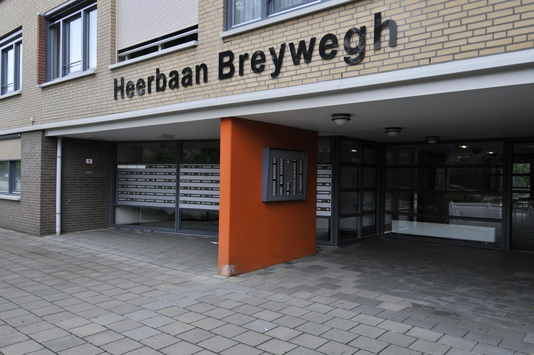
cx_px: 267
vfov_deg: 47.8
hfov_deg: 67.4
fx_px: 400
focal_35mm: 27
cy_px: 178
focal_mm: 18
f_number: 9
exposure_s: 1/250
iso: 500
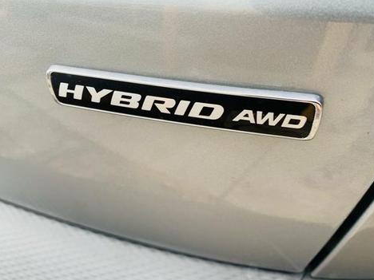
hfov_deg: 63.4
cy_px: 136
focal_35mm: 28
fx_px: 303
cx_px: 188
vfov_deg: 49.7
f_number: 1.8
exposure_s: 1/121
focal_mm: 4.25
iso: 40
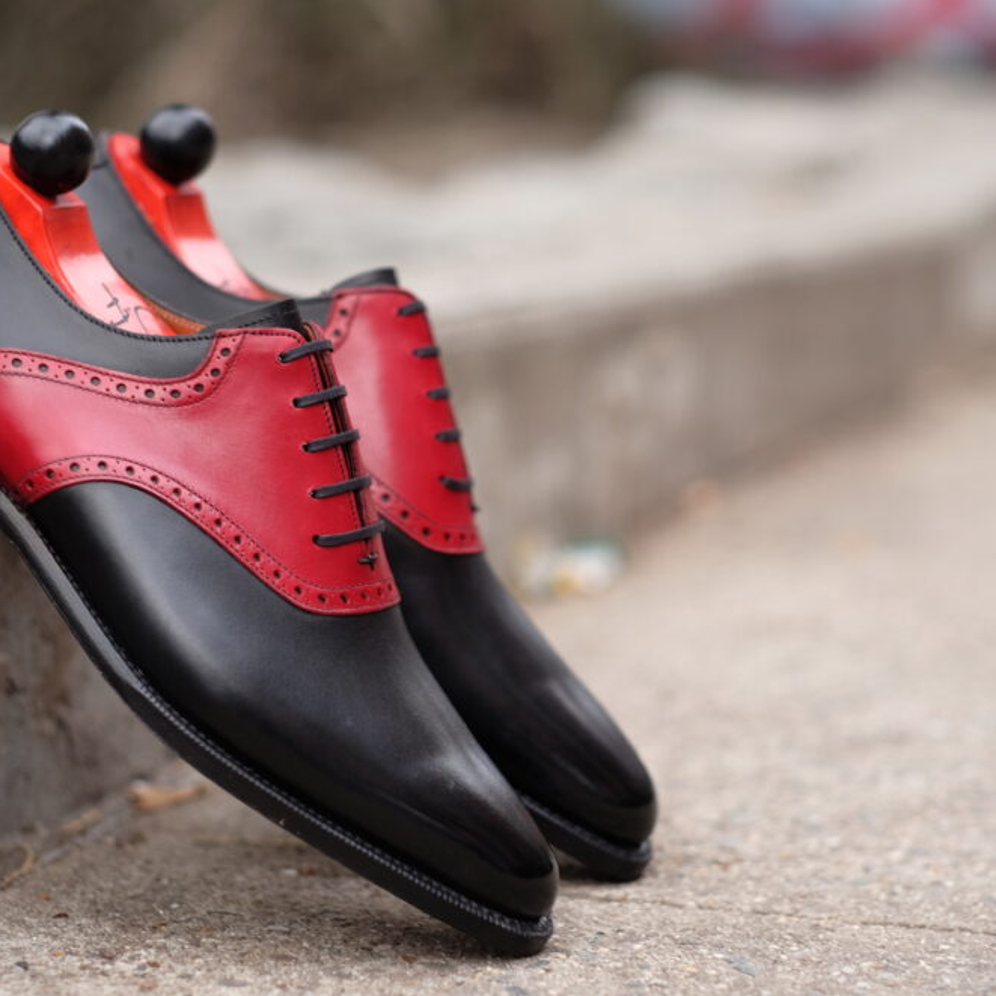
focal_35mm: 108
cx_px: 448
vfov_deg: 16.1
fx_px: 3516
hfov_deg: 16.1
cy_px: 501
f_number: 2.2
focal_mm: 56
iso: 200
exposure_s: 1/125
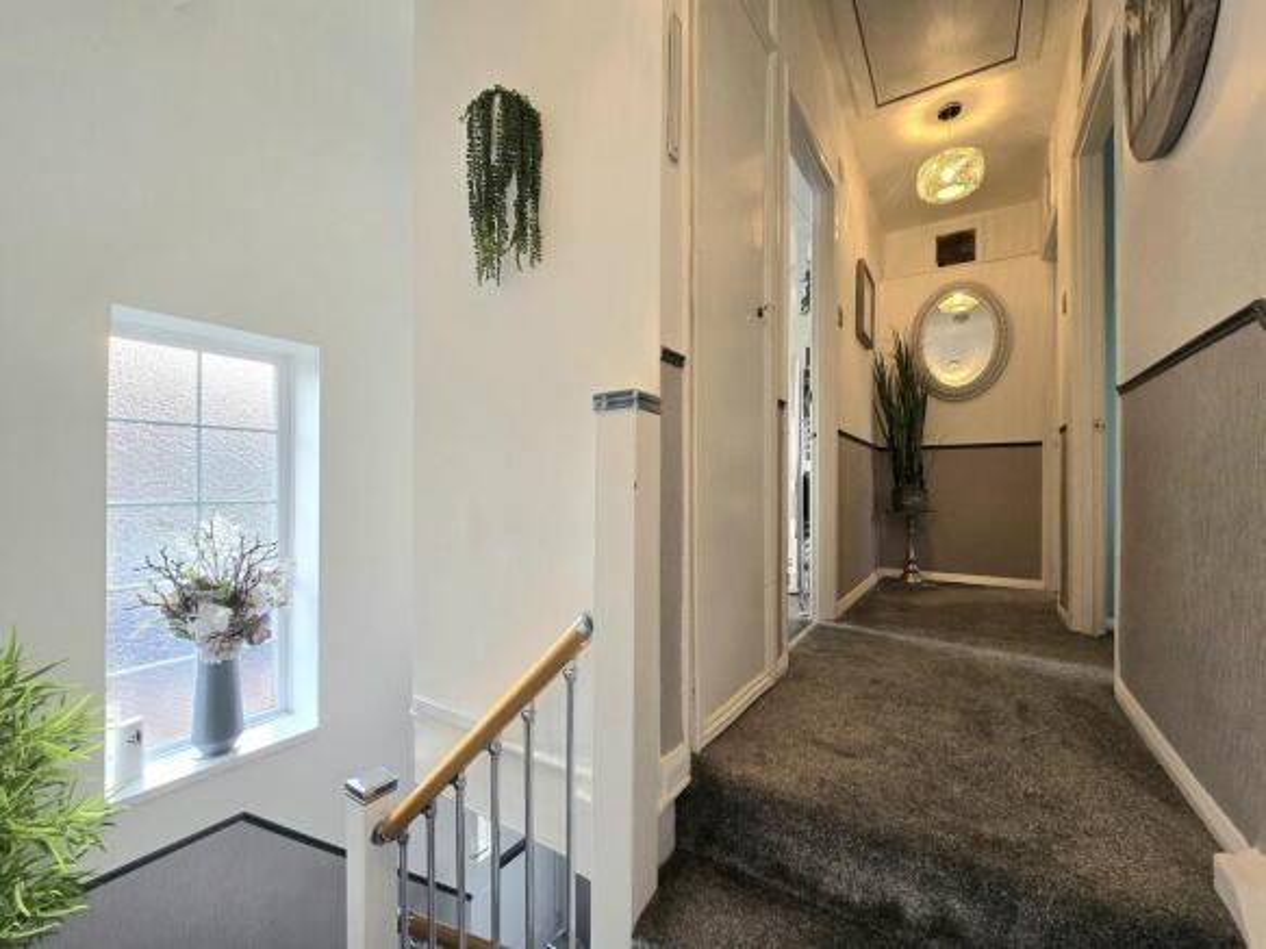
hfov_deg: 106.2
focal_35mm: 13
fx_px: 475
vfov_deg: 89.9
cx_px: 633
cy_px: 474
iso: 80
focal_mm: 2.2
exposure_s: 1/50.3
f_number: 2.2
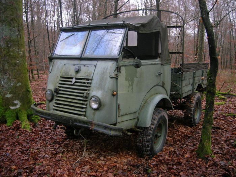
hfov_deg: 54.0
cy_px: 88
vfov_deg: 41.7
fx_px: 232
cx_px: 118
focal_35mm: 34
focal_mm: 5.7
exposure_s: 1/30
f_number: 2.9
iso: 54
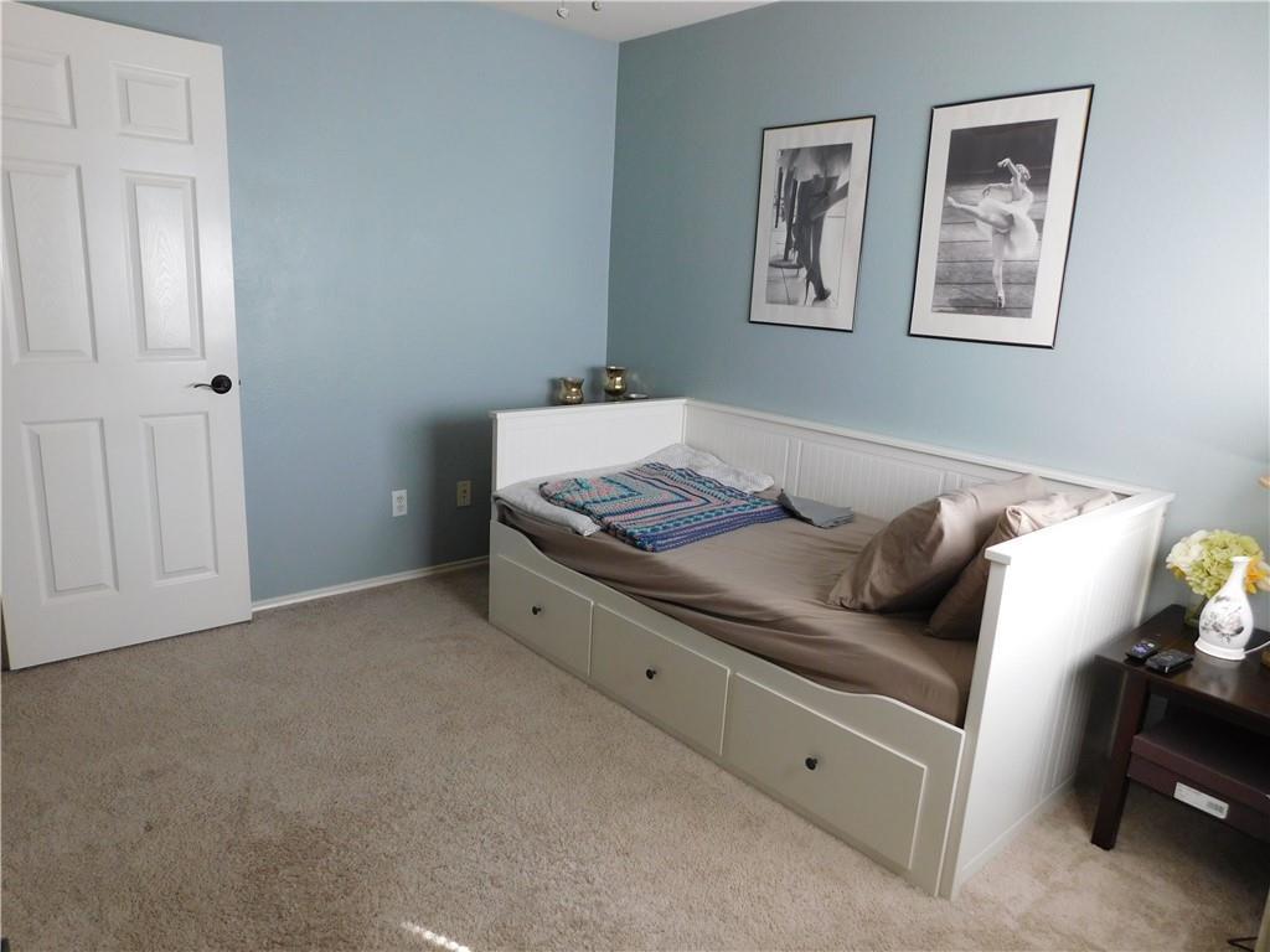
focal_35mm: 23
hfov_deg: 73.9
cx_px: 635
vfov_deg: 58.9
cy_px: 476
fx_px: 844
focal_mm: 4
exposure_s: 1/30
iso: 200
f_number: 3
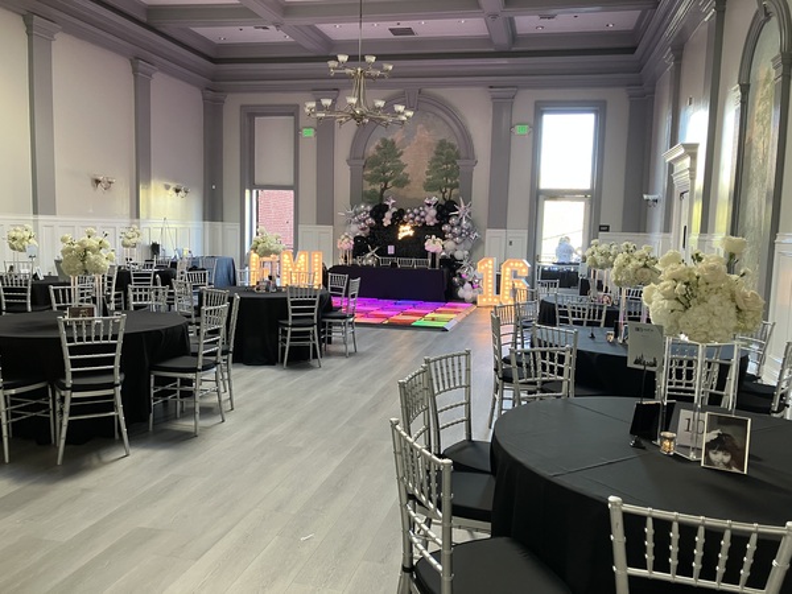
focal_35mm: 28
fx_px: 641
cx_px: 396
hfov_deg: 63.4
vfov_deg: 49.7
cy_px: 297
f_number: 1.8
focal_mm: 3.99
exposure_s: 1/60
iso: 100
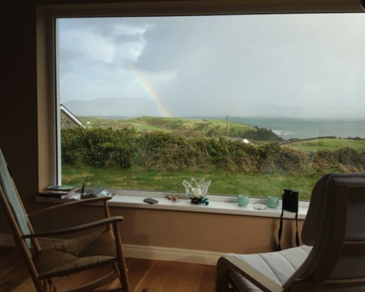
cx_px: 188
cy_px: 148
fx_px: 400
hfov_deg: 49.1
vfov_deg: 40.1
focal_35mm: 37
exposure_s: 1/1042
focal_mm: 4.28
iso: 50
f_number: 2.4
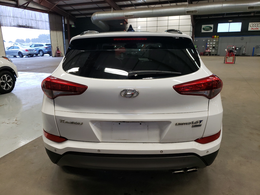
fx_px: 195
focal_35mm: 26
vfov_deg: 53.1
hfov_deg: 67.3
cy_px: 98
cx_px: 130
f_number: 1.5
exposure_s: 1/60.2
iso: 104
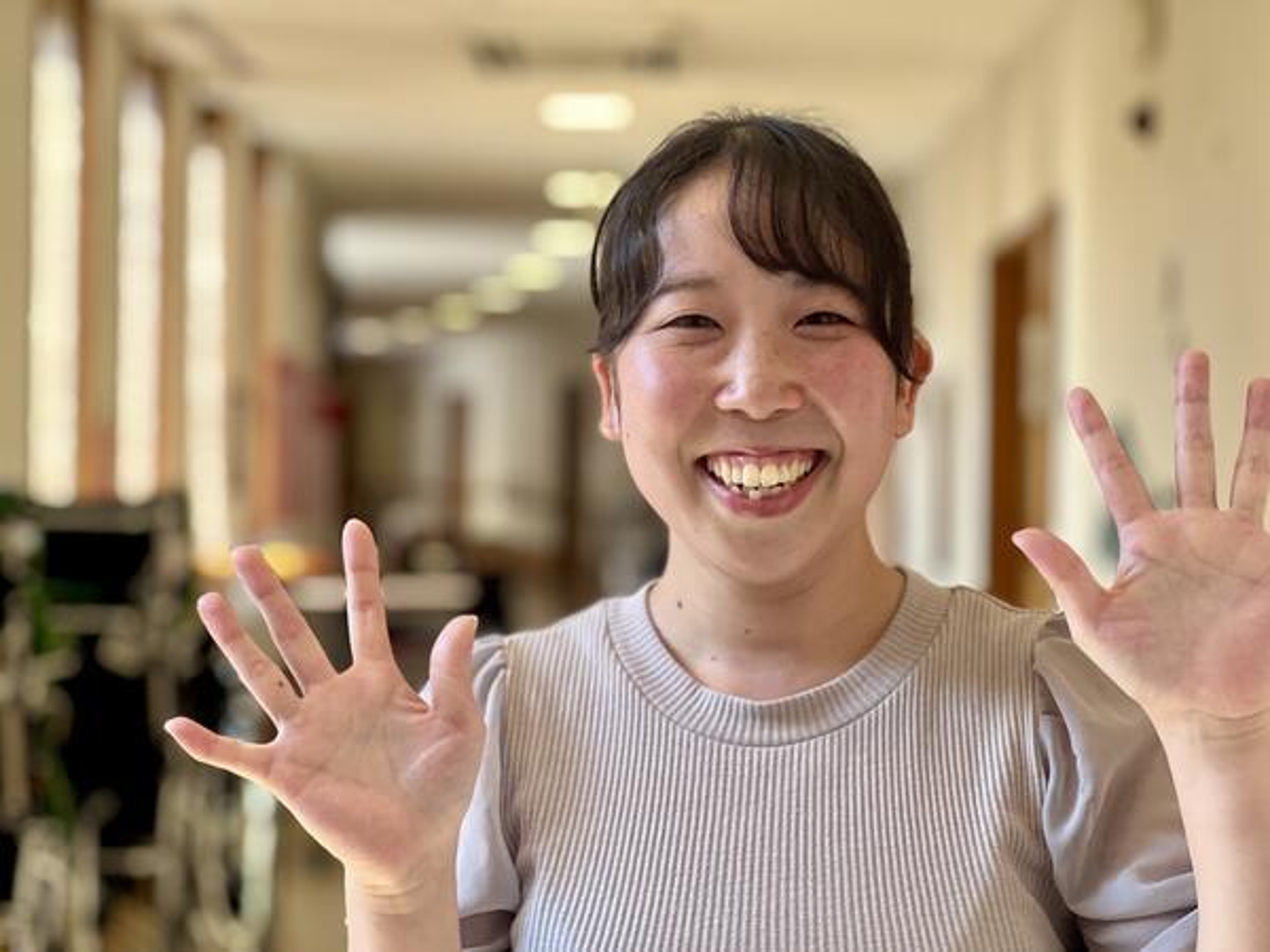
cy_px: 476
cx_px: 635
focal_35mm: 77
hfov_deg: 25.3
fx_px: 2825
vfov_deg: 19.1
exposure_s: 1/121
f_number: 2.8
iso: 160
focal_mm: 9
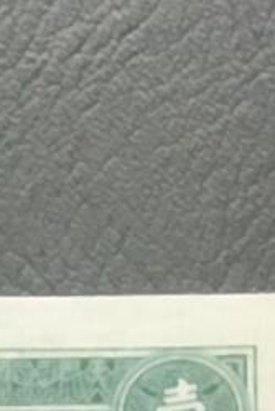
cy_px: 1111
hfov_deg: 3.6
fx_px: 4291
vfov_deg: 5.3
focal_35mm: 375
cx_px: -394
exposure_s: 1/50
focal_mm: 3.42
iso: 640
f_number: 2.2
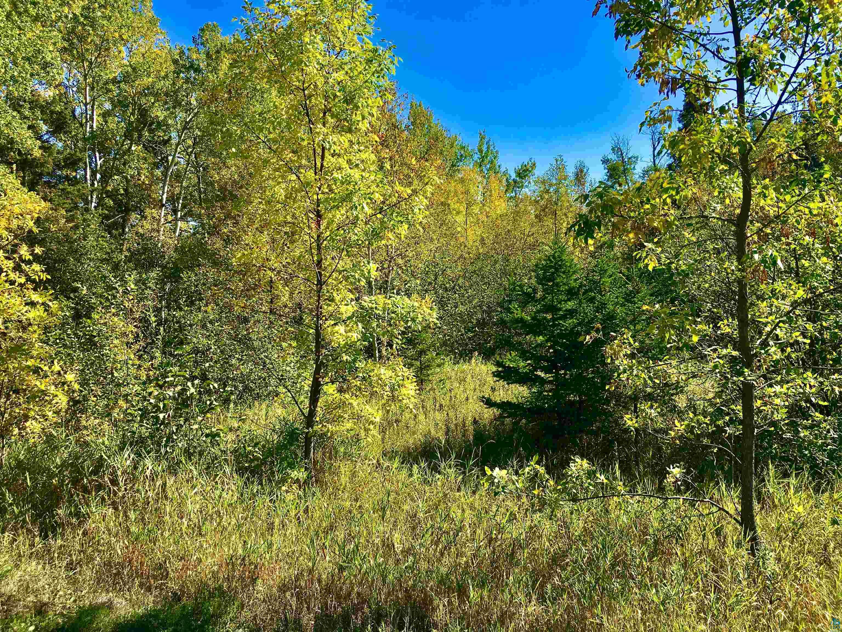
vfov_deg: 48.2
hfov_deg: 61.7
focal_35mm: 29
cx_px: 421
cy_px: 316
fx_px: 705
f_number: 2.2
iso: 25
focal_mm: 4.15
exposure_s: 1/1068
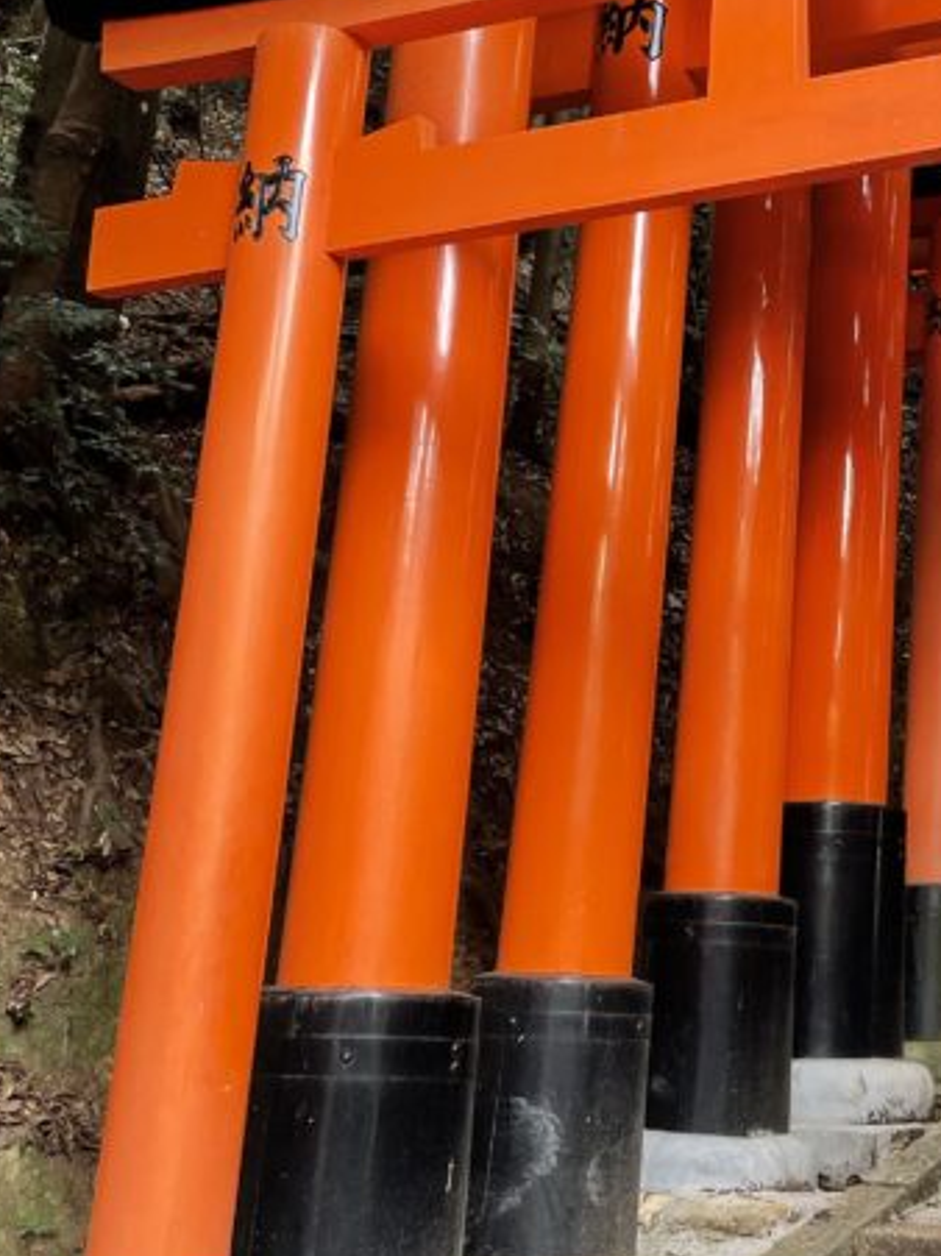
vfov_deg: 32.4
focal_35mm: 59
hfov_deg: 23.9
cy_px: 401
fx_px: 2139
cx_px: 894
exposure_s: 1/102
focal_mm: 4.2
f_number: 1.6
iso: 125
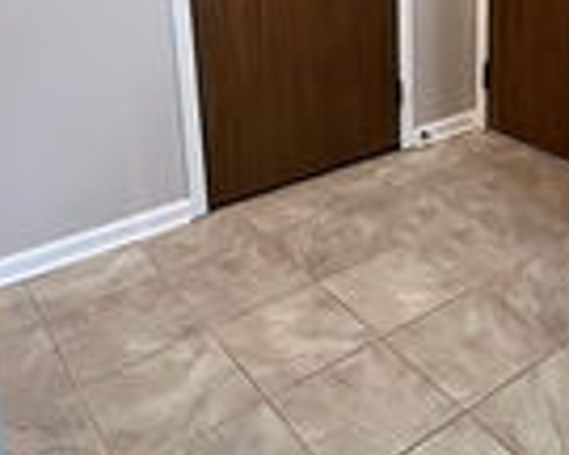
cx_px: 449
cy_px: 17
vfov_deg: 34.5
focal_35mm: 40
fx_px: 674
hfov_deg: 43.8
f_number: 1.8
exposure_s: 1/60
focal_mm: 1.57
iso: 500
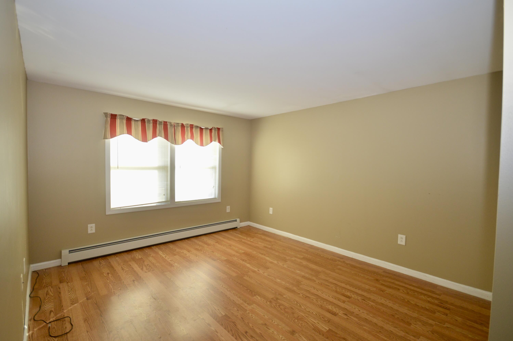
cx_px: 256
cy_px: 170
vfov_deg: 77.2
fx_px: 214
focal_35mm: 15
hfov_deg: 100.4
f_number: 4.5
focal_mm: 10
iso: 400
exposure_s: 1/100
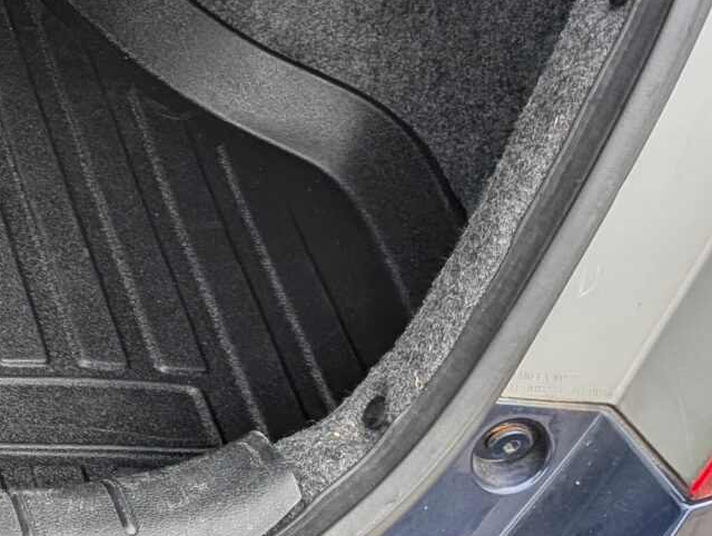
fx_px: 1978
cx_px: -586
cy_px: 160
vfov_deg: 15.4
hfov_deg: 16.8
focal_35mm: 96
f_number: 1.68
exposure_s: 1/105
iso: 21
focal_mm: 6.9
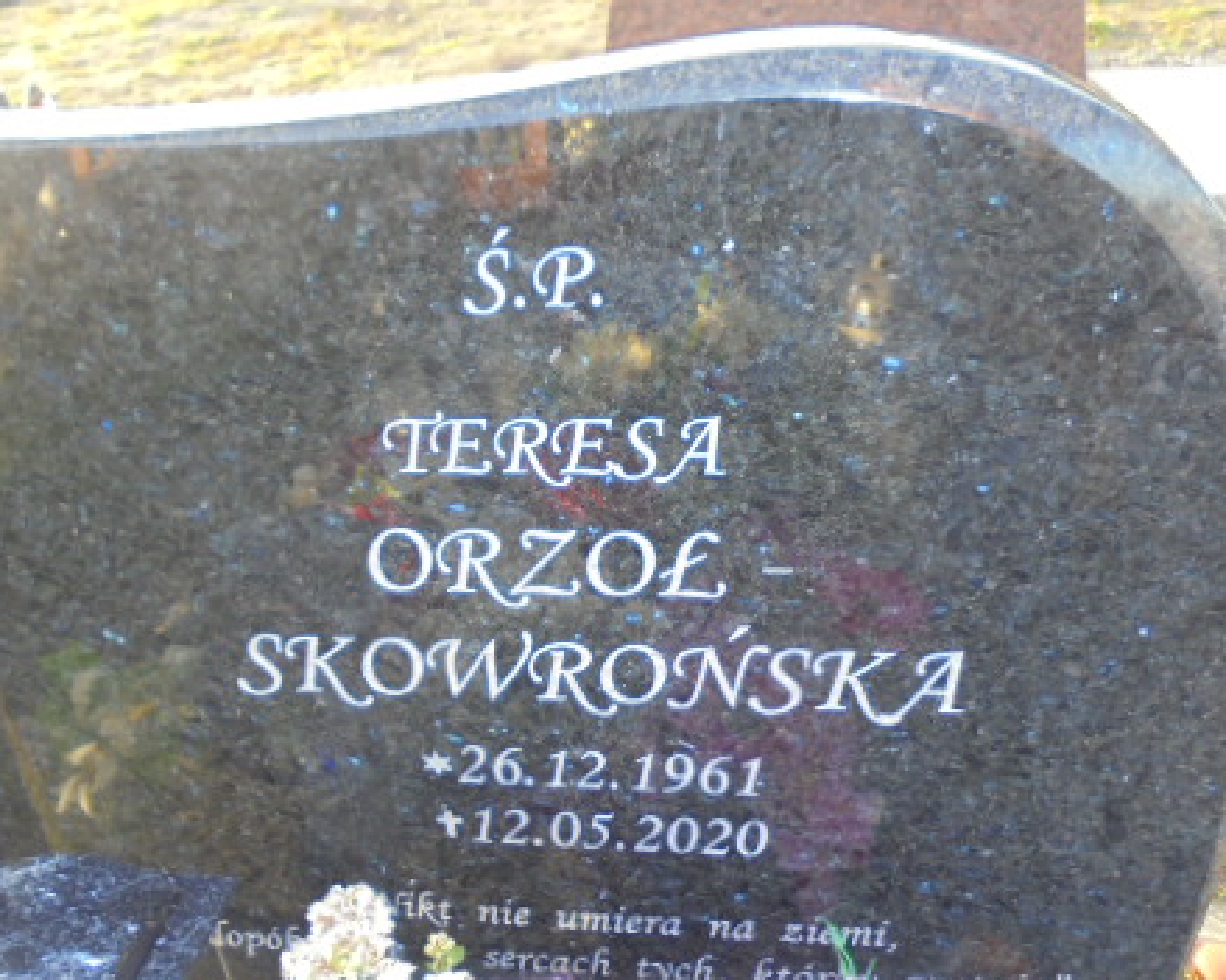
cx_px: 614
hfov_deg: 49.1
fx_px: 1342
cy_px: 416
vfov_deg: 40.0
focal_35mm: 37
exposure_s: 1/30
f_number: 3.5
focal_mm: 4.6
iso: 100
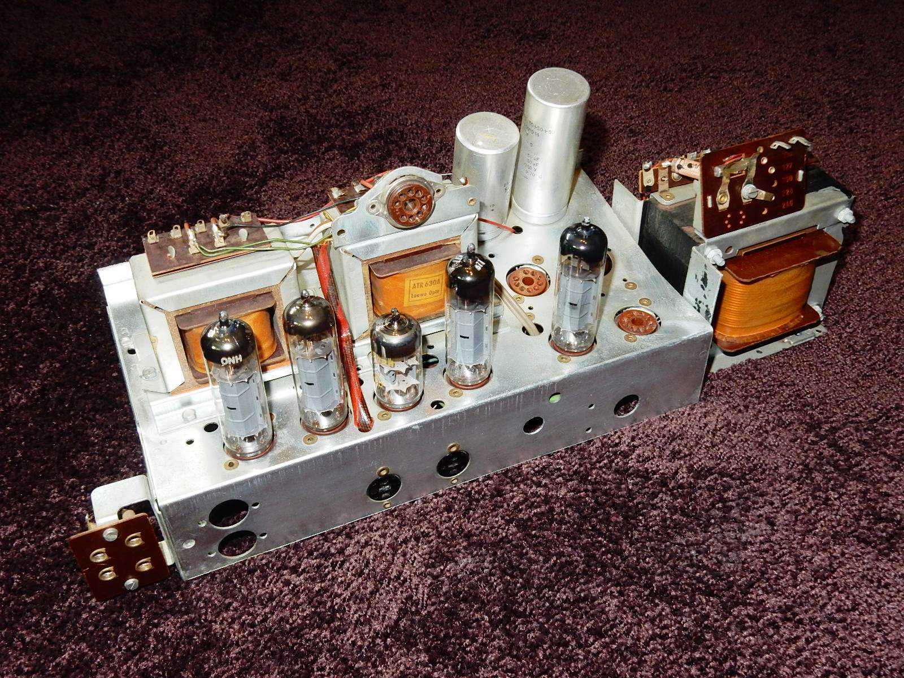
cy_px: 339
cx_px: 452
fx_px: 940
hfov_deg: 51.4
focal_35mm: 36
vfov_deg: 39.7
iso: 200
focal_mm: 6.4
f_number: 4
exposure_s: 1/30
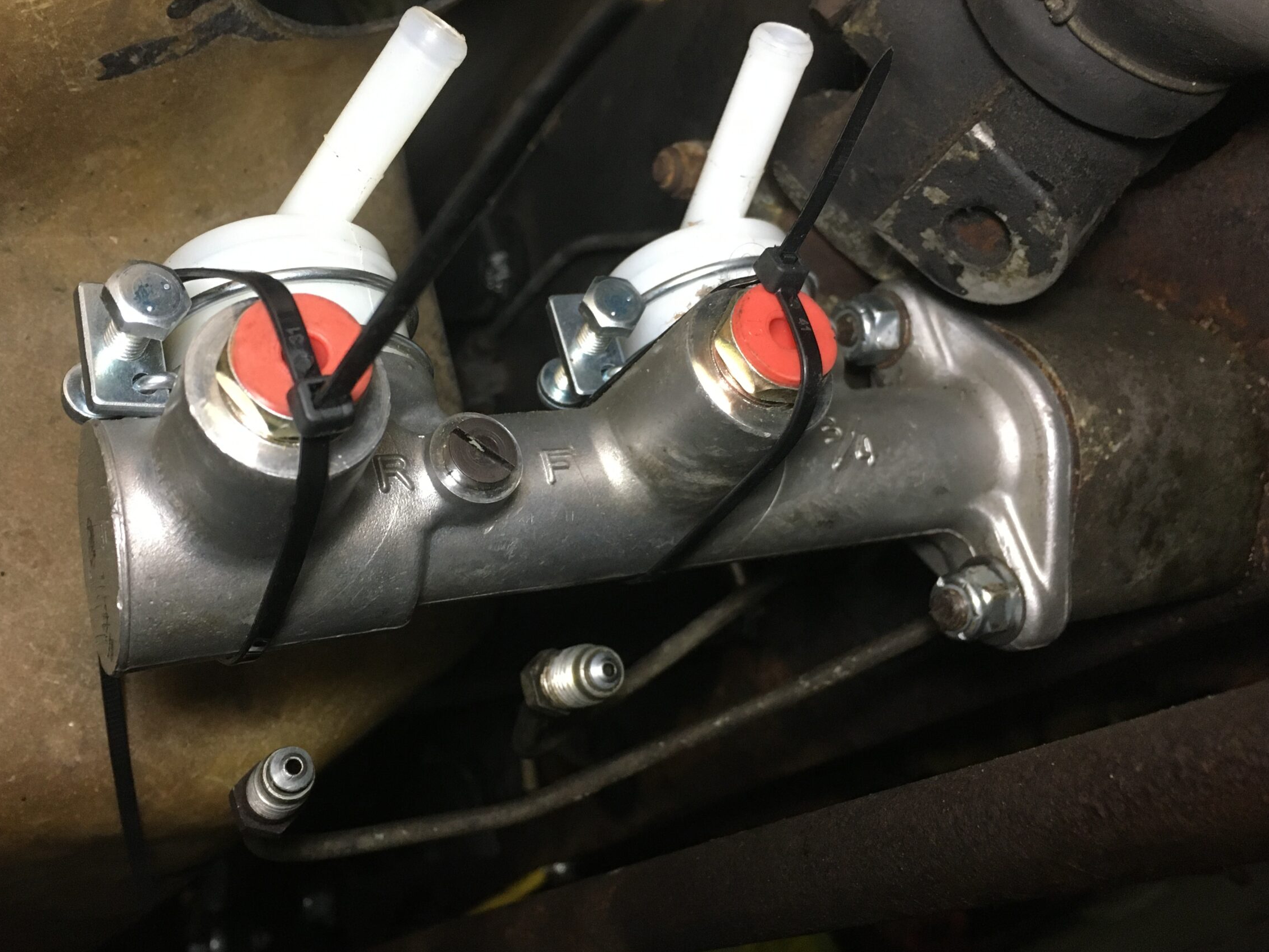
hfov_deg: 55.2
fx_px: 1210
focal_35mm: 33
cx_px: 557
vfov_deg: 42.9
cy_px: 459
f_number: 2.2
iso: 160
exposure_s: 1/30
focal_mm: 4.15
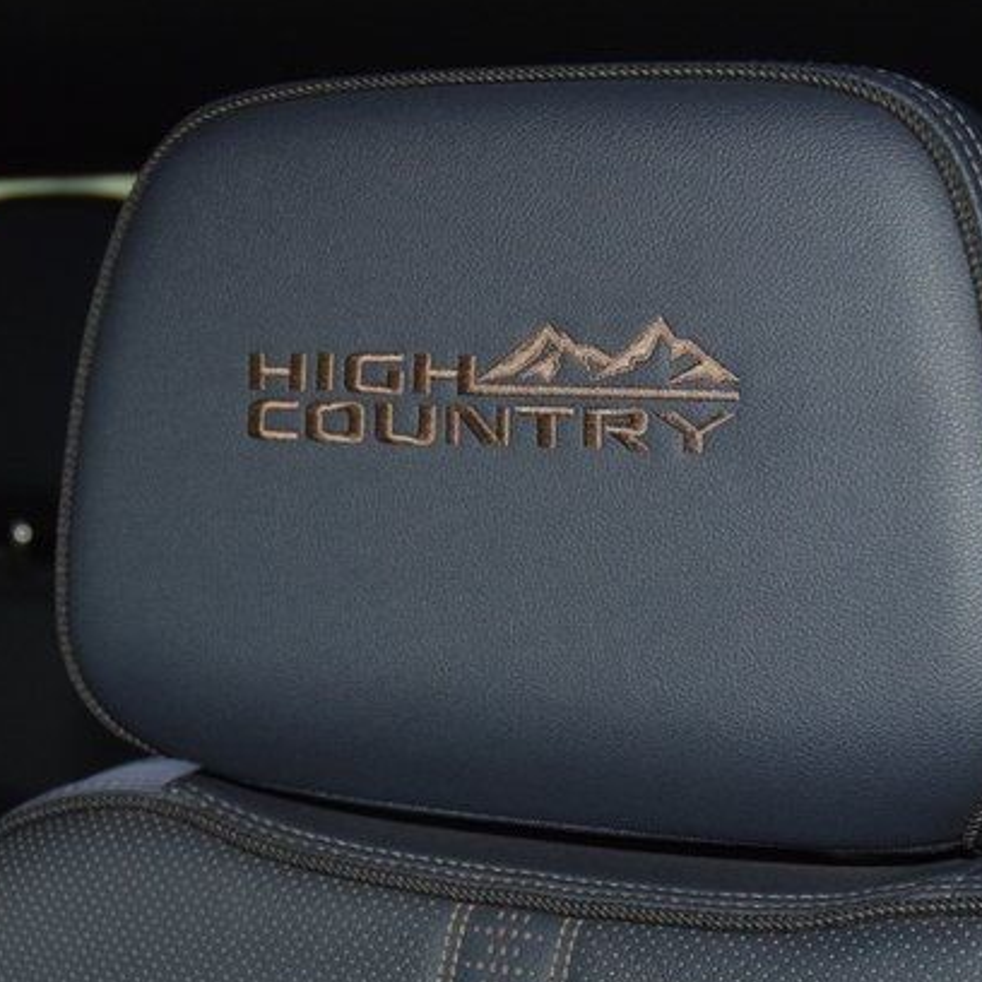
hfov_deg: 21.6
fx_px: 2570
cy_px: 598
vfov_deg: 21.6
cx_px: 469
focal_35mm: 80
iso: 1800
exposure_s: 1/60
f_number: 3.8
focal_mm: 25
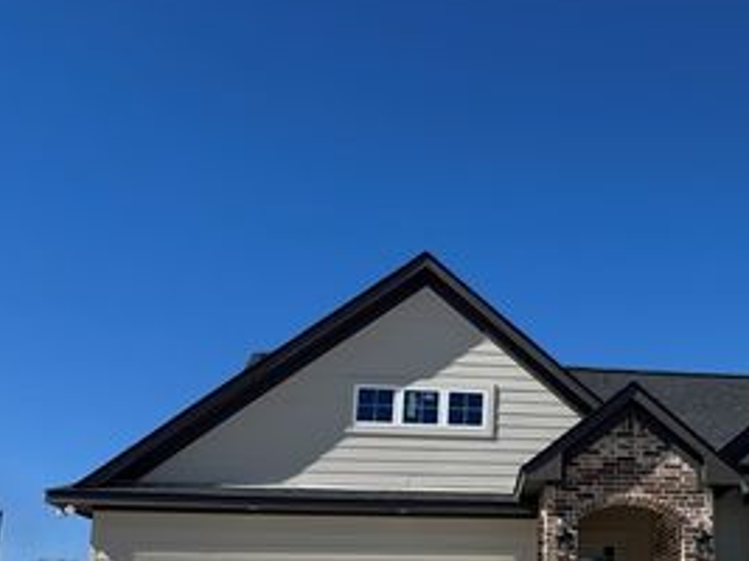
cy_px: 417
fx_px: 973
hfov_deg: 39.9
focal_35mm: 45
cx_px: 631
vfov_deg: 31.6
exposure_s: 1/6410
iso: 80
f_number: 1.78
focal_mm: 6.76
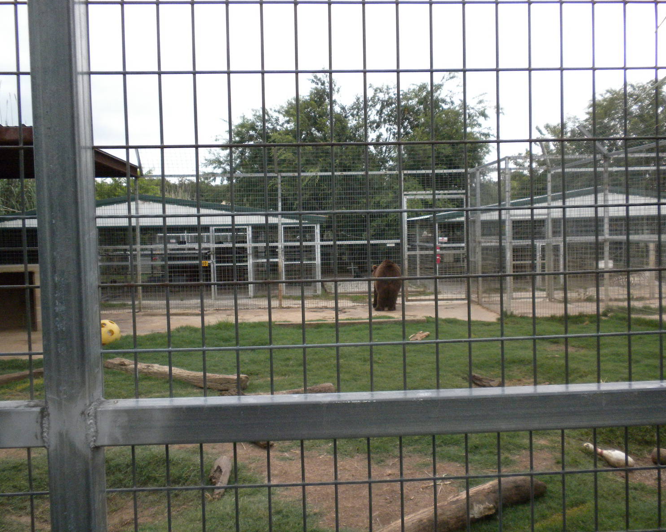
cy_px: 268
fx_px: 769
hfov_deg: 46.8
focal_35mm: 39
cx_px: 345
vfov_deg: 38.2
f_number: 3.5
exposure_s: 1/561
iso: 355
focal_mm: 6.6
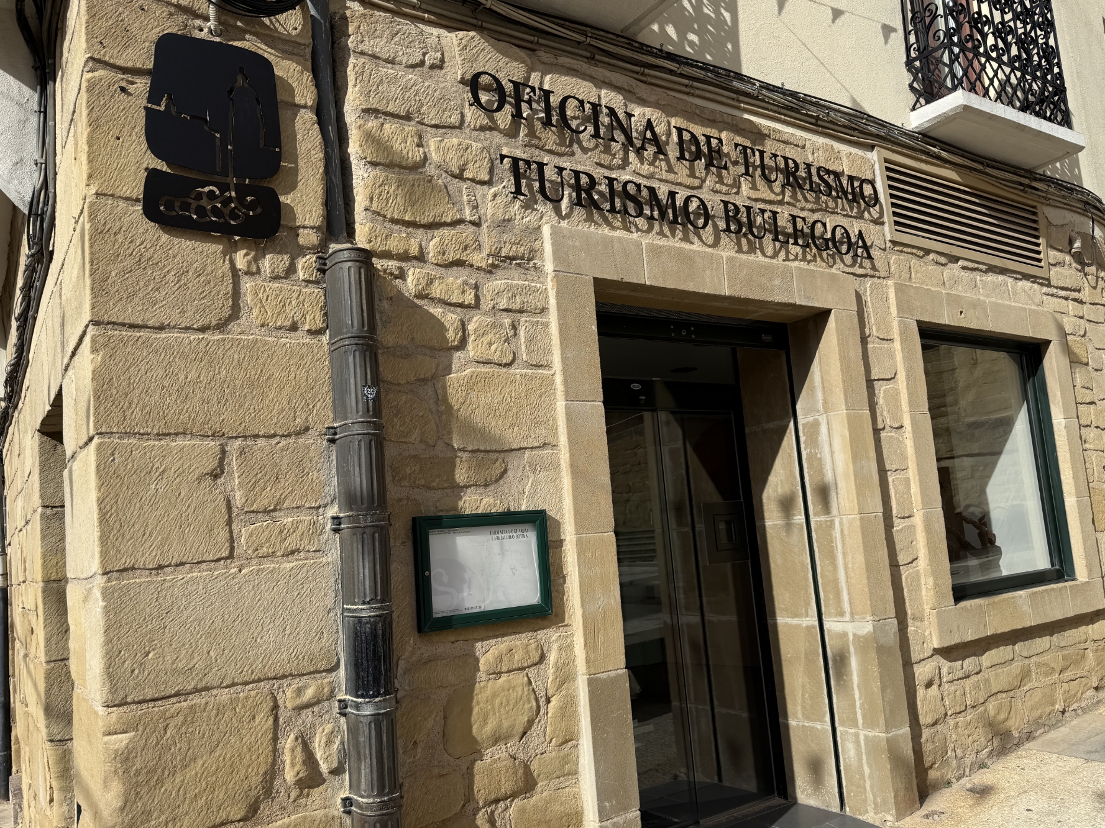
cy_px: 437
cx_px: 563
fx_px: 862
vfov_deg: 51.3
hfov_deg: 65.3
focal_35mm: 27
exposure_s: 1/5319
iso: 80
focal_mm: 6.76
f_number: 1.78
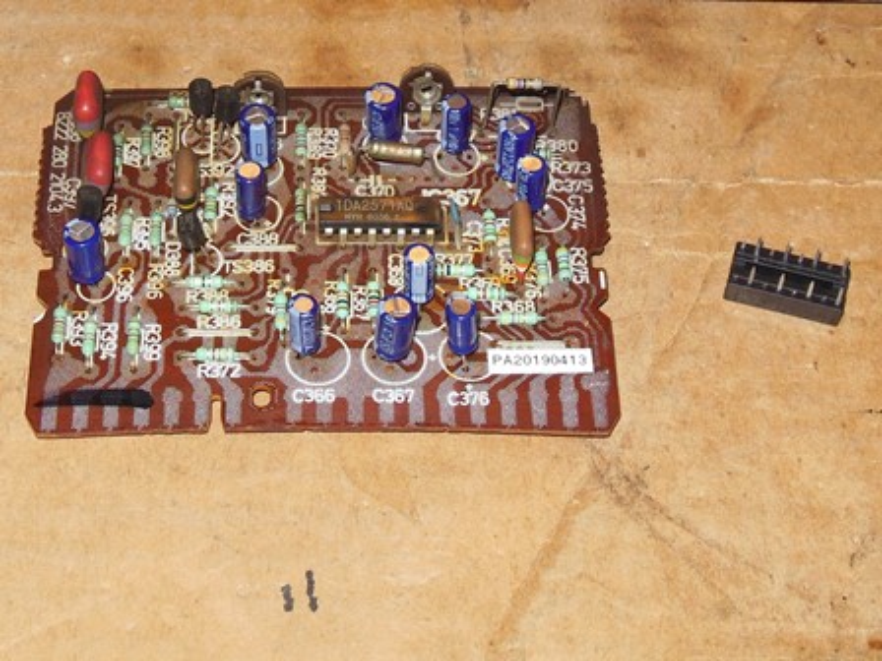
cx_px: 441
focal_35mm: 43
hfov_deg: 43.9
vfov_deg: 33.6
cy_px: 330
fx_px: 1096
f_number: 7.5
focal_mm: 7.7
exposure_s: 1/30
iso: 200
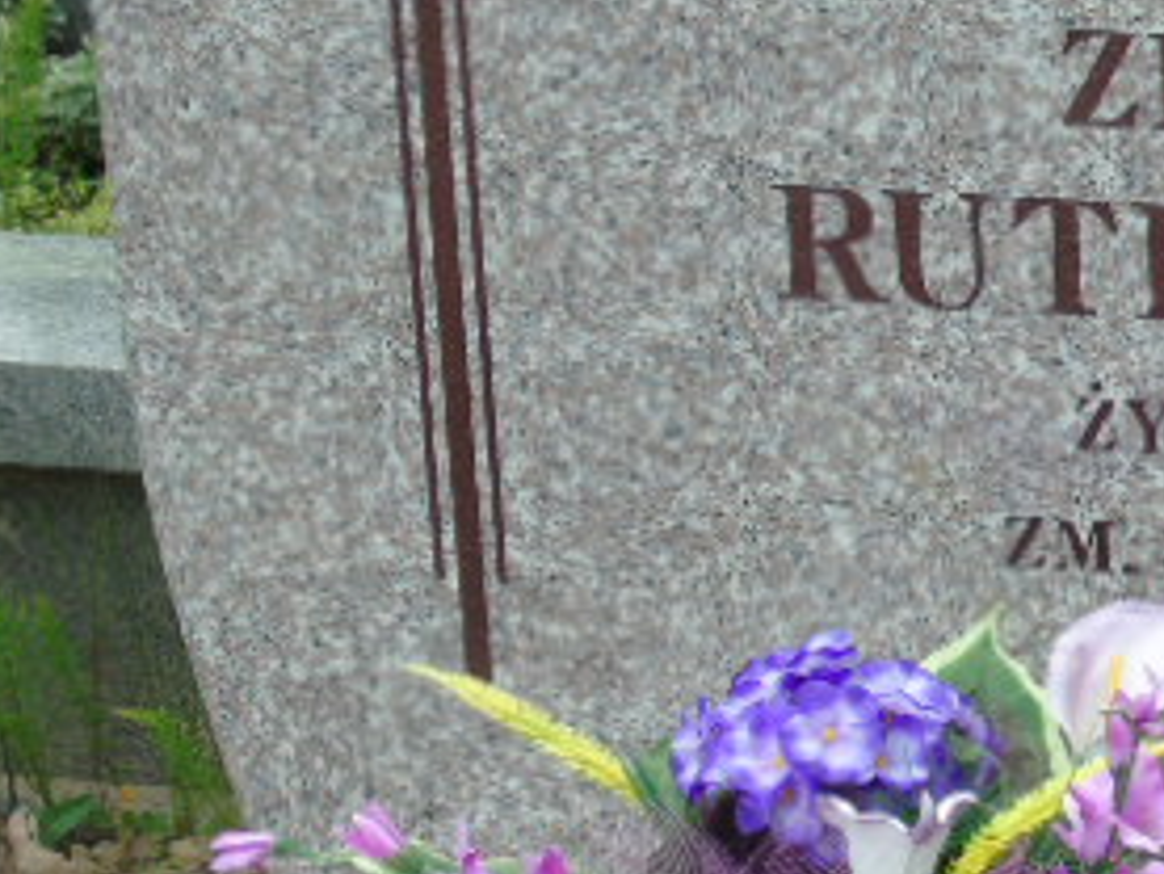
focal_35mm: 164
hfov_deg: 11.9
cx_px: 1265
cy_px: 353
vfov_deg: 9.1
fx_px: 5517
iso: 80
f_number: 4.7
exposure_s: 1/125
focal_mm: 13
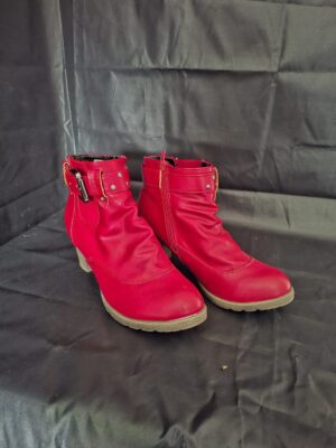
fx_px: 298
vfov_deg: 73.9
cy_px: 224
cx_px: 168
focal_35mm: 23
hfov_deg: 58.9
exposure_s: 1/8
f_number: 1.8
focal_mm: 5.54
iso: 1600
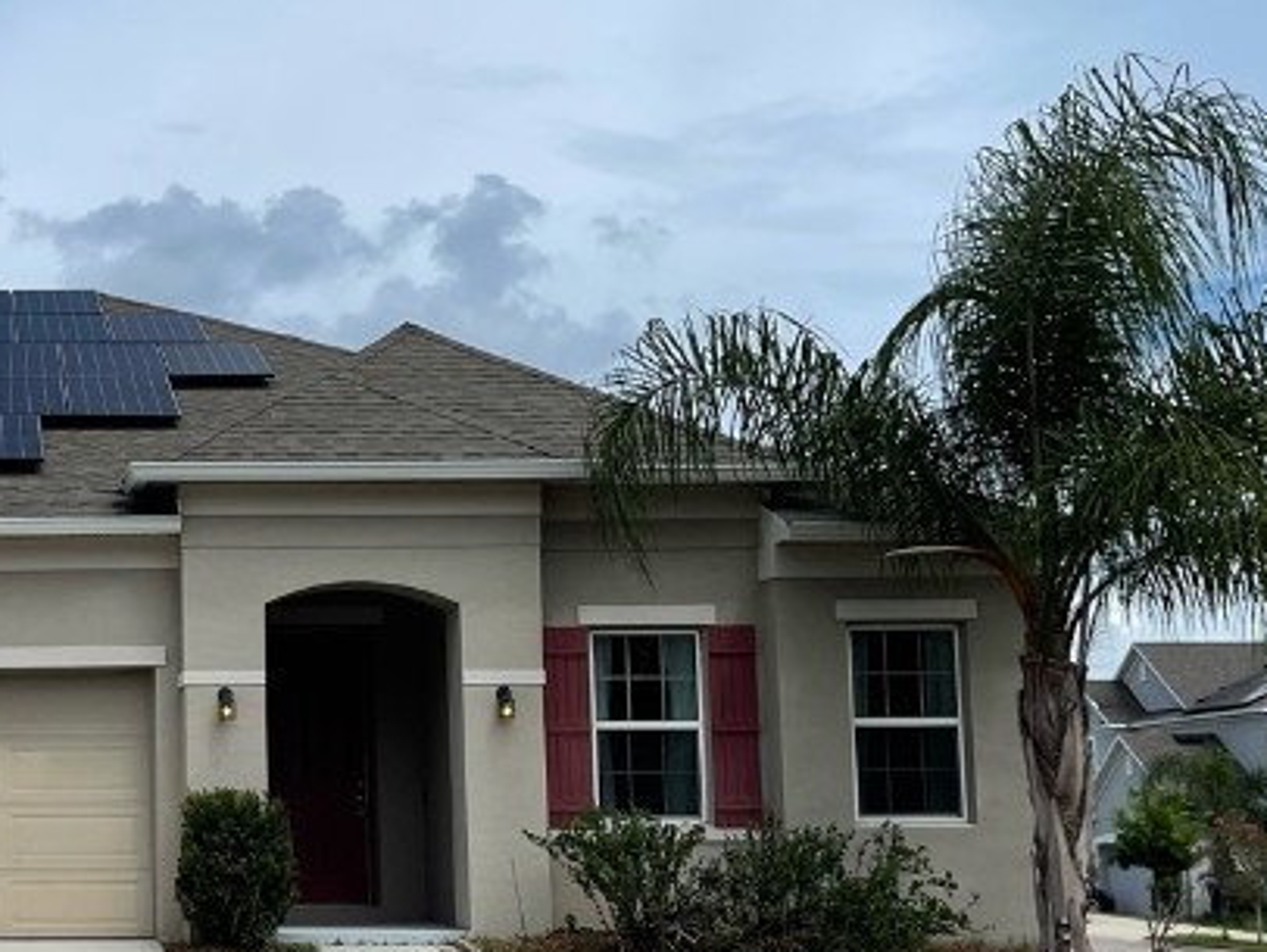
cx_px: 12
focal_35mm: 63
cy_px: 593
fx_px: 2307
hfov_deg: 28.8
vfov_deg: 23.3
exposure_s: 1/6579
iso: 32
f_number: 1.6
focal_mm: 5.1
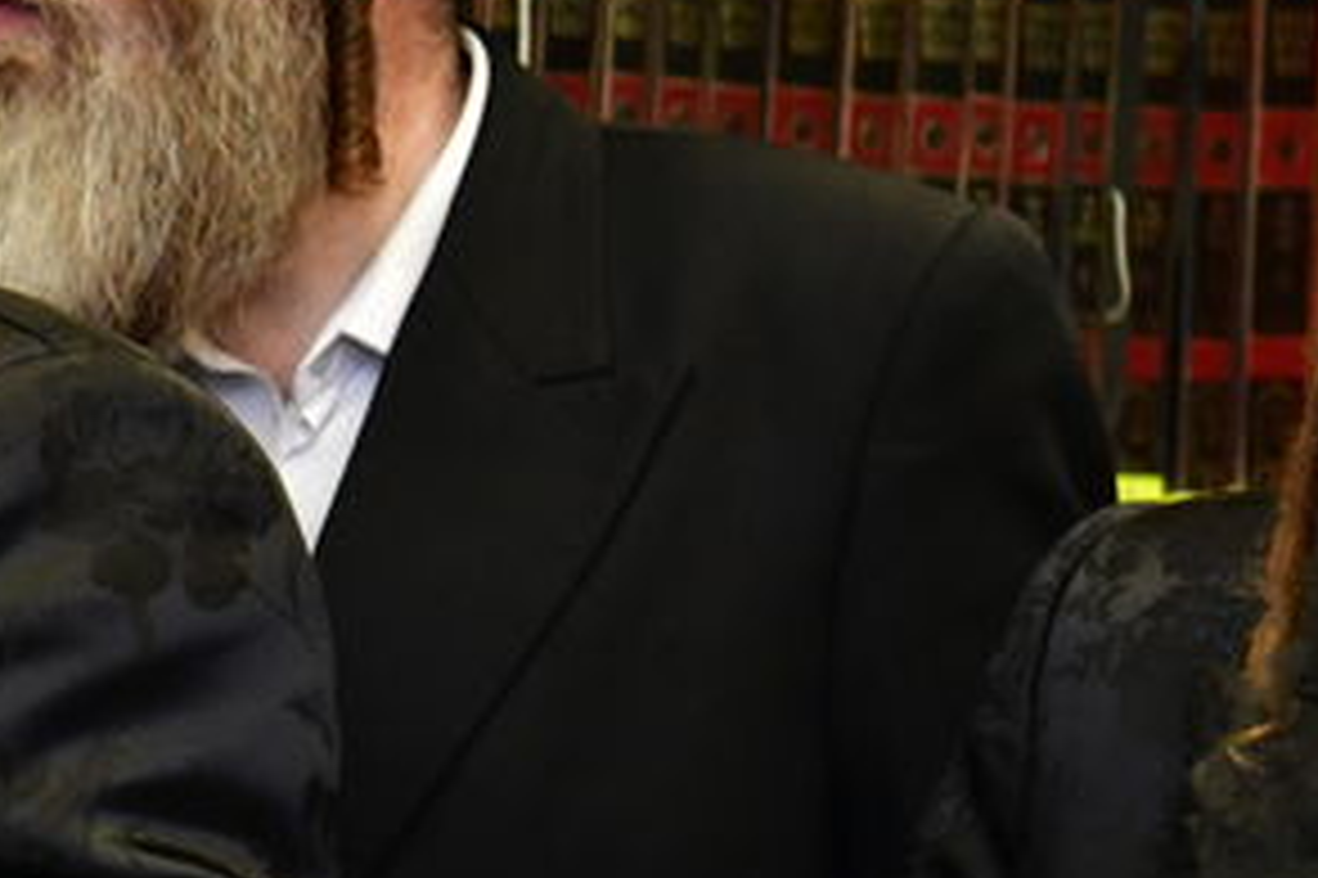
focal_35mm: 263
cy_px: 592
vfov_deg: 5.2
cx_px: -1633
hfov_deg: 7.4
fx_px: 9623
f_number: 5.6
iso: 2000
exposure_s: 1/100
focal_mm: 55
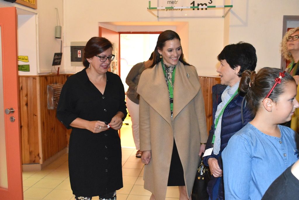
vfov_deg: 35.5
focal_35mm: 38
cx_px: 150
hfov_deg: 51.3
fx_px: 311
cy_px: 100
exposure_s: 1/60
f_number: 6.3
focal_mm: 25
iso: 6400
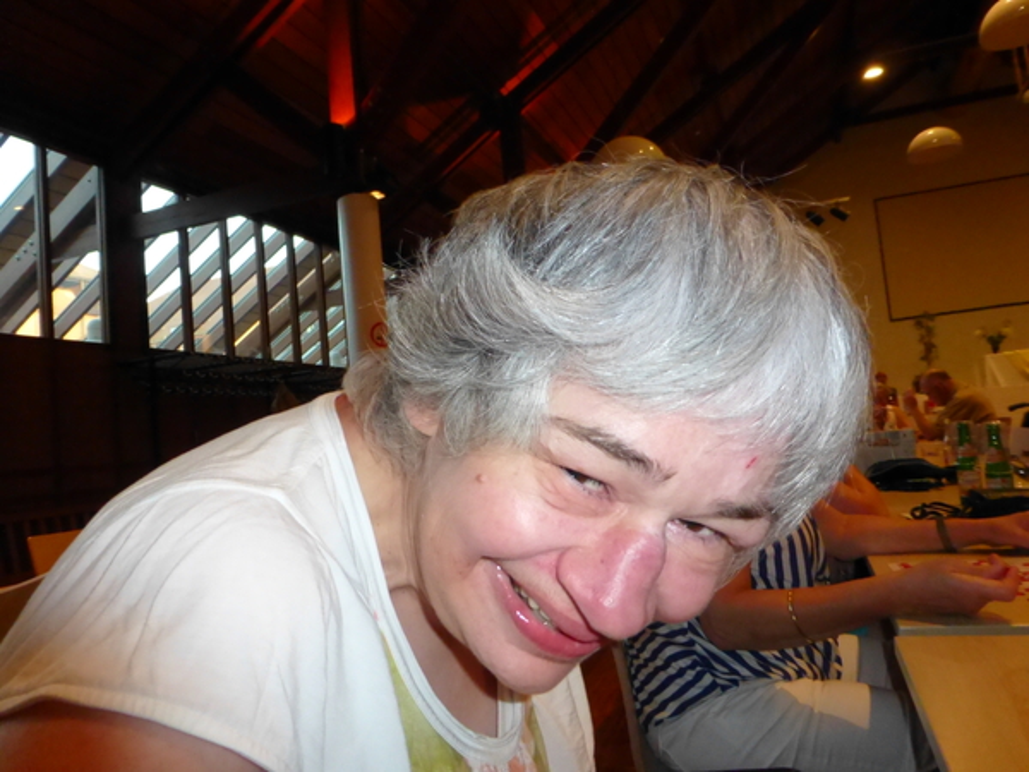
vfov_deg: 56.8
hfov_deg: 71.6
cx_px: 514
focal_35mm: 24
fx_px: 713
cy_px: 386
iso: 800
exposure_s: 1/60
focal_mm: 4.3
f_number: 3.3
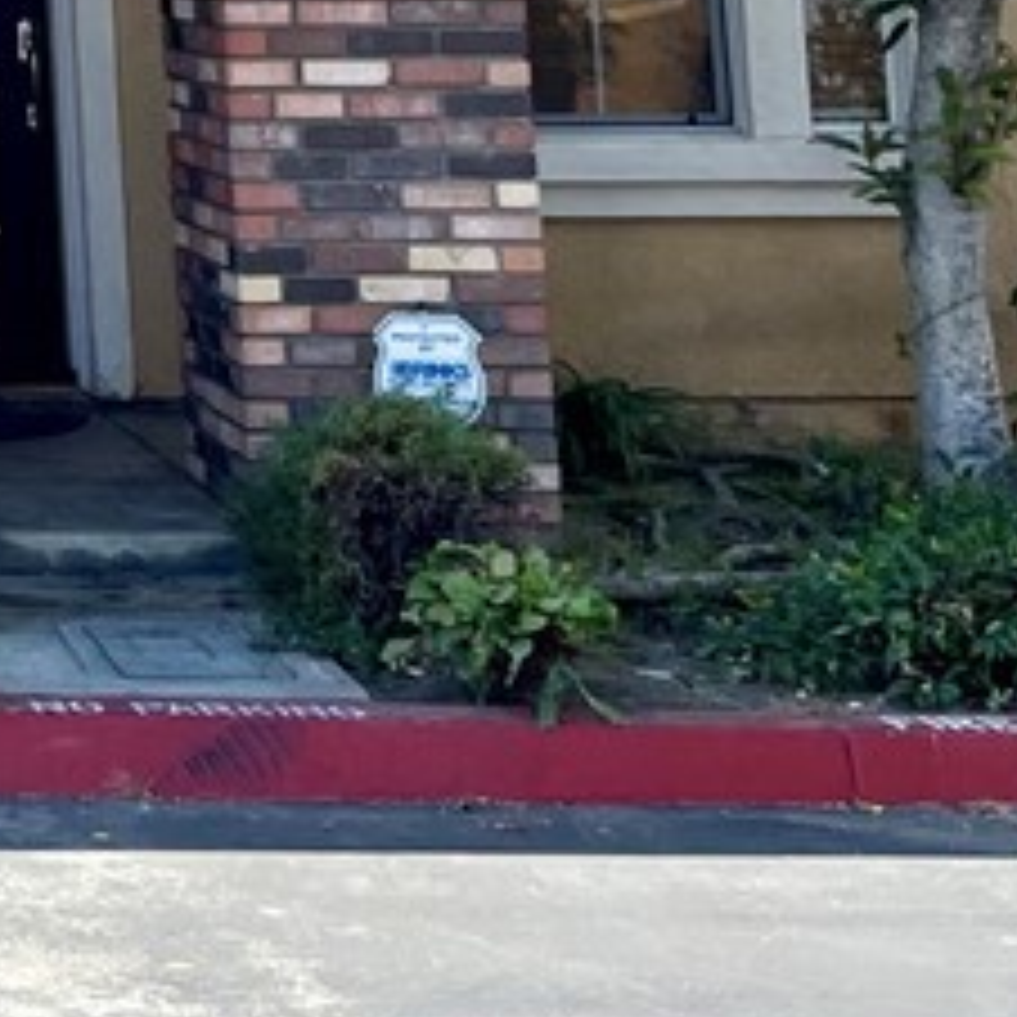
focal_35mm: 104
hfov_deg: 14.7
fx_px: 3457
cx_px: -792
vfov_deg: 15.3
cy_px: -576
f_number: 1.6
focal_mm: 4.2
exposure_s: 1/1742
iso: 32
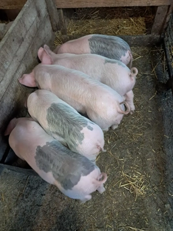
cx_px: 86
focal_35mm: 27
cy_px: 116
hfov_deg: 51.4
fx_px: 180
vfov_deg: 65.3
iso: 640
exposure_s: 1/33
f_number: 1.8
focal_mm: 4
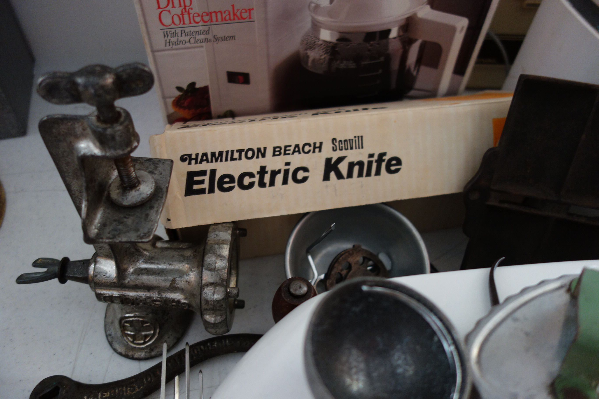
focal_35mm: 28
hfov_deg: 65.5
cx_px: 300
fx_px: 466
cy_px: 200
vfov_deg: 46.4
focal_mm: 10.4
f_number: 1.8
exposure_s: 1/30
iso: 320
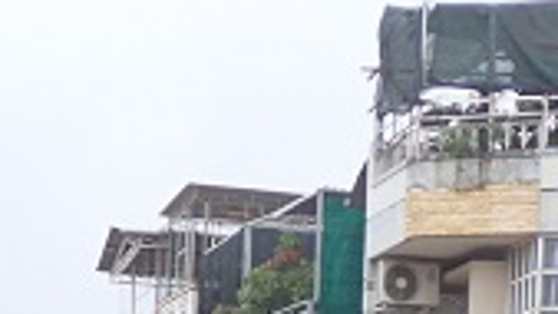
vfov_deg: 8.2
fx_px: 2056
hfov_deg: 15.5
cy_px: 668
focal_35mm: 139
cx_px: 251
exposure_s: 1/80
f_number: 2.5
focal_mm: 6.37
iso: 100
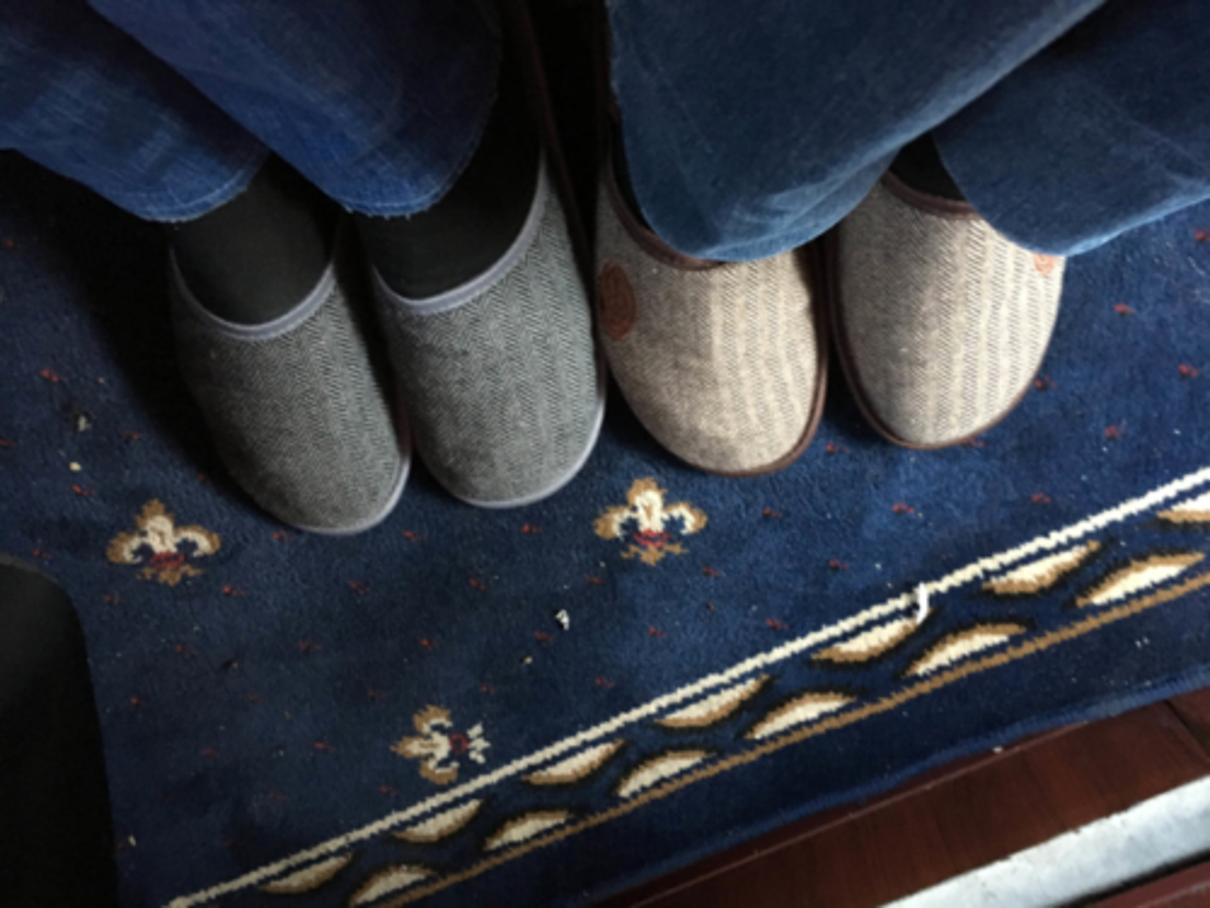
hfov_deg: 61.7
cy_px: 454
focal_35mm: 29
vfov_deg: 48.2
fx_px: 1014
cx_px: 605
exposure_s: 1/17
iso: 400
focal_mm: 4.15
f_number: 2.2
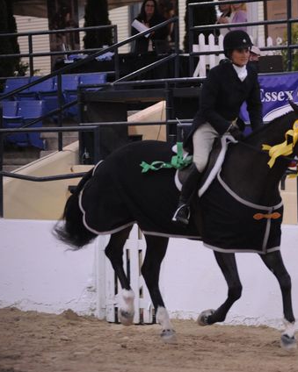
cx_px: 267
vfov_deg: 10.9
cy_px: 186
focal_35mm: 177
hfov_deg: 8.7
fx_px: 1952
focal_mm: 125
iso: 5000
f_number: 2.8
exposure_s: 1/400
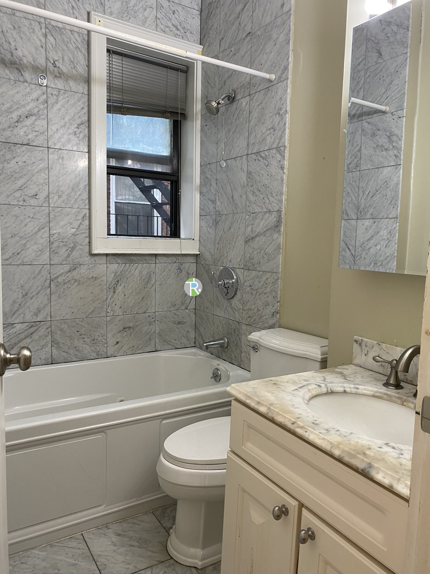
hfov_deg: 53.1
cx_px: 215
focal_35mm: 26
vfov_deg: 67.3
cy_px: 287
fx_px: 431
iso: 80
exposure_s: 1/60
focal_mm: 4.25
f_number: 1.8
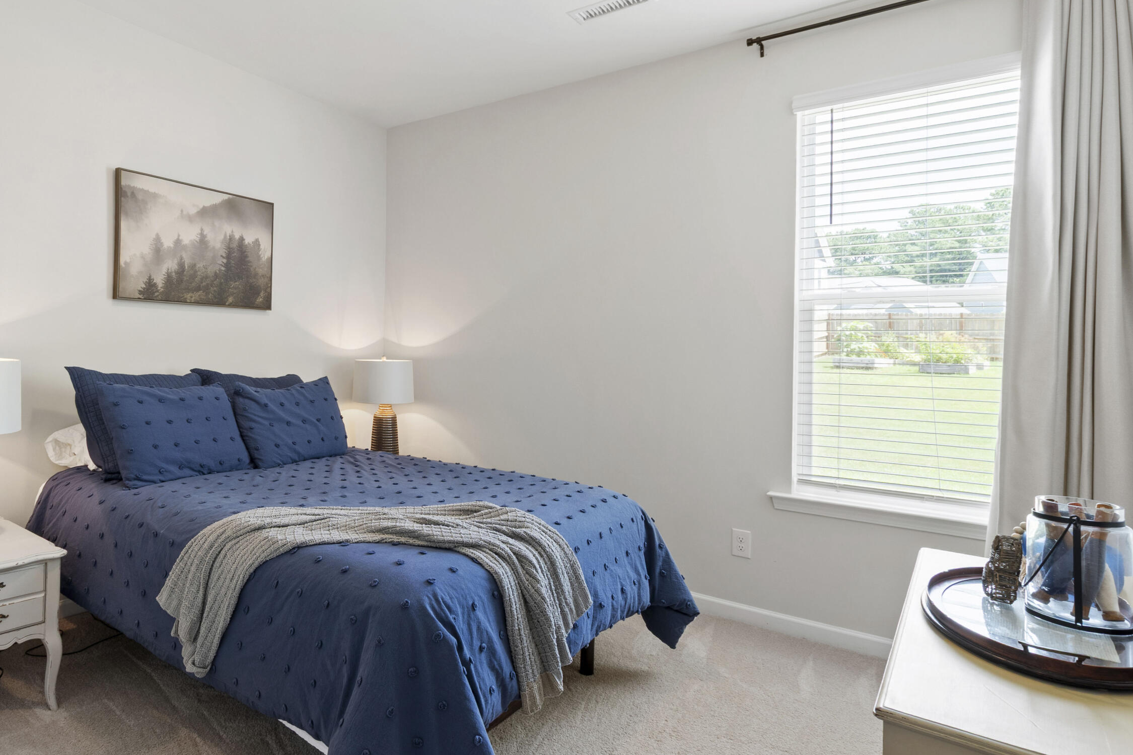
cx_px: 413
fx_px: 629
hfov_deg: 82.1
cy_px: 352
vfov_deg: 61.9
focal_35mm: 20
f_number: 8
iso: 100
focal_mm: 10
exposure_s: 1/2.5
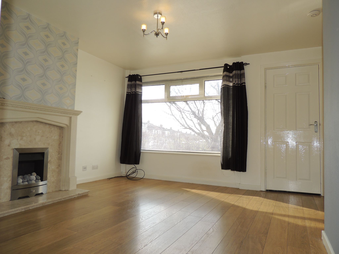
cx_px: 170
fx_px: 235
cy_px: 127
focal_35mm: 24
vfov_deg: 56.8
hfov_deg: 71.6
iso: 100
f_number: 3
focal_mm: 4.3
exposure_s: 1/160
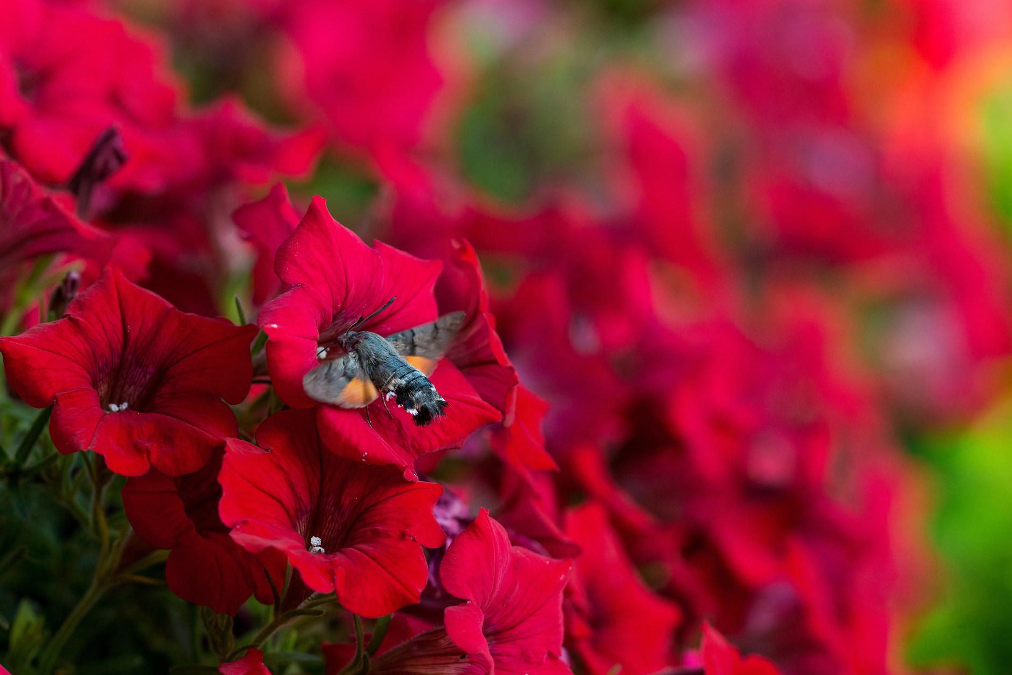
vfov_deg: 7.2
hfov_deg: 10.7
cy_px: 374
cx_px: 366
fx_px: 5398
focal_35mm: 192
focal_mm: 150
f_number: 6.3
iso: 800
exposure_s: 1/800
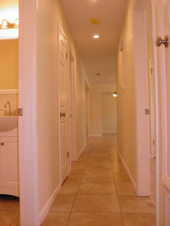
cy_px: 113
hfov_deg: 46.8
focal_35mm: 30
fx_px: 196
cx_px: 85
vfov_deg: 60.0
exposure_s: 1/40
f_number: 3
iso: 100
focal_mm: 5.5
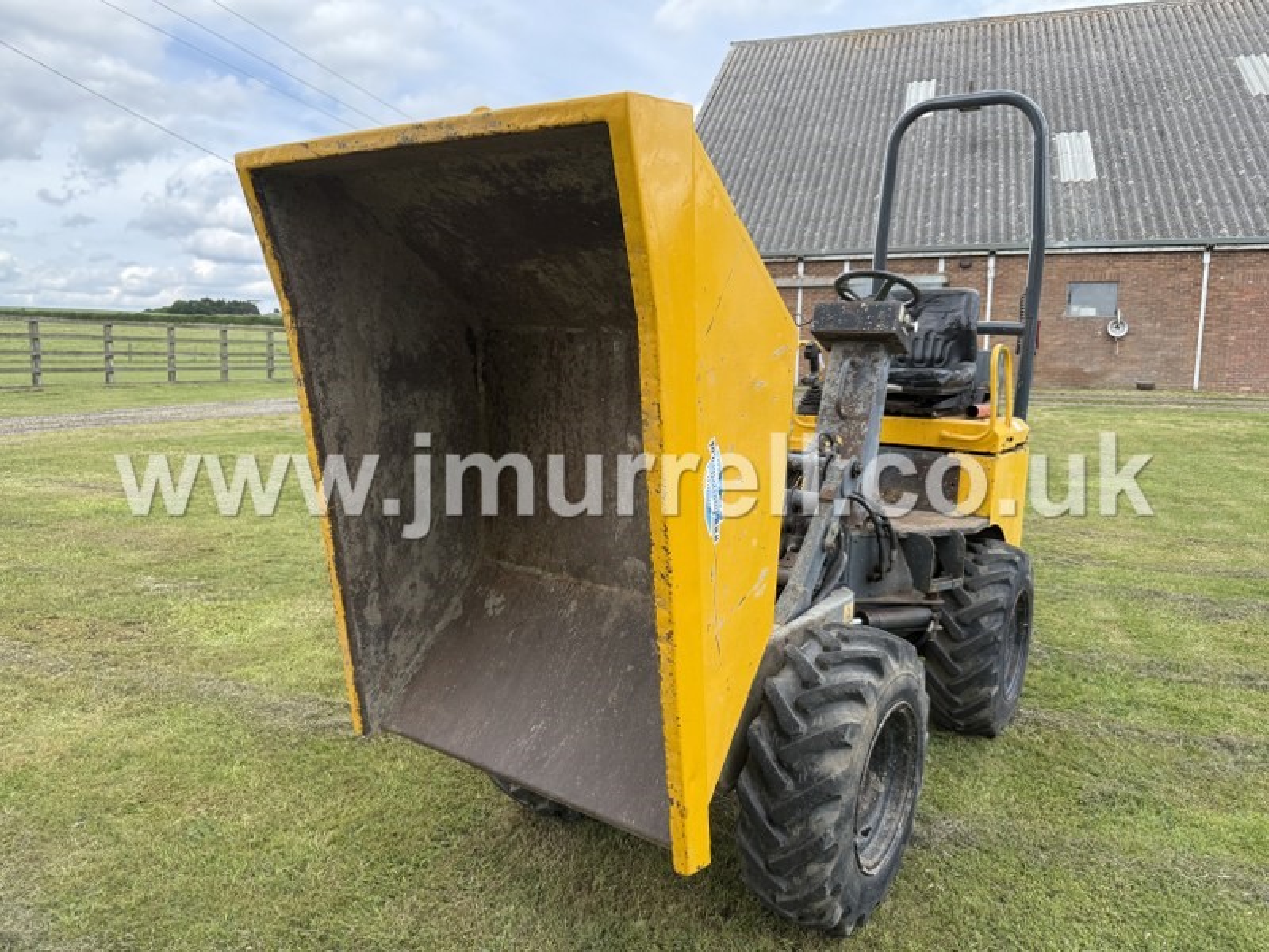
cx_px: 634
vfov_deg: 56.8
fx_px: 880
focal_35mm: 24
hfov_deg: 71.6
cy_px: 476
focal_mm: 6.76
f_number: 1.78
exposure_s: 1/1585
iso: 100
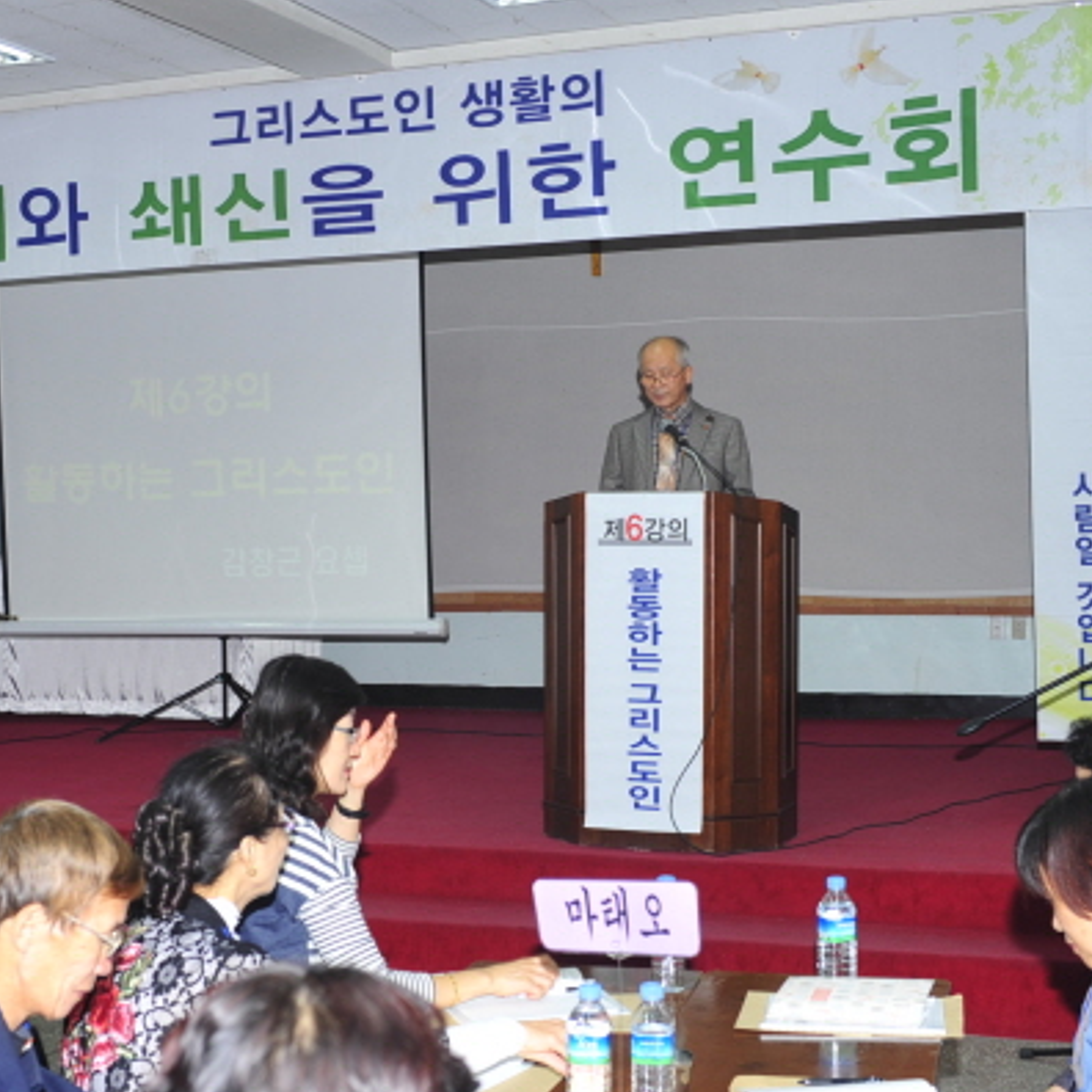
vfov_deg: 31.6
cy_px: 600
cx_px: 449
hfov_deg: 31.6
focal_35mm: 54
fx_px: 1927
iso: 200
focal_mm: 35
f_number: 5
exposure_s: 1/60
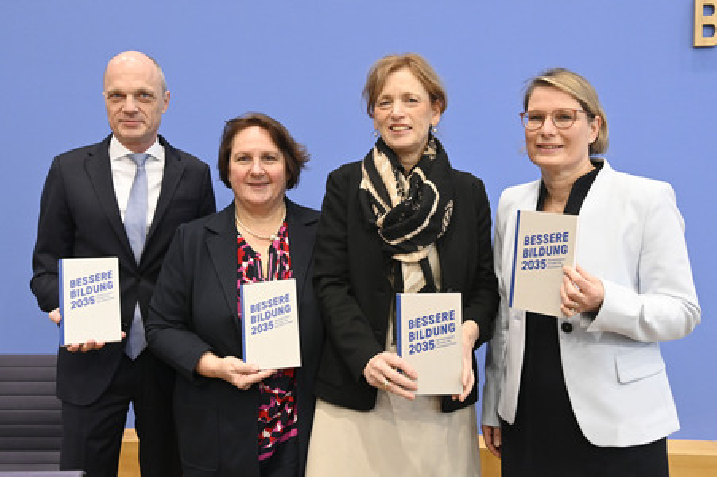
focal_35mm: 32
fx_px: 637
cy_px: 238
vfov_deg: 41.1
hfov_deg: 58.8
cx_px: 358
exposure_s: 1/320
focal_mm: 32
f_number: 5.6
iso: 5000
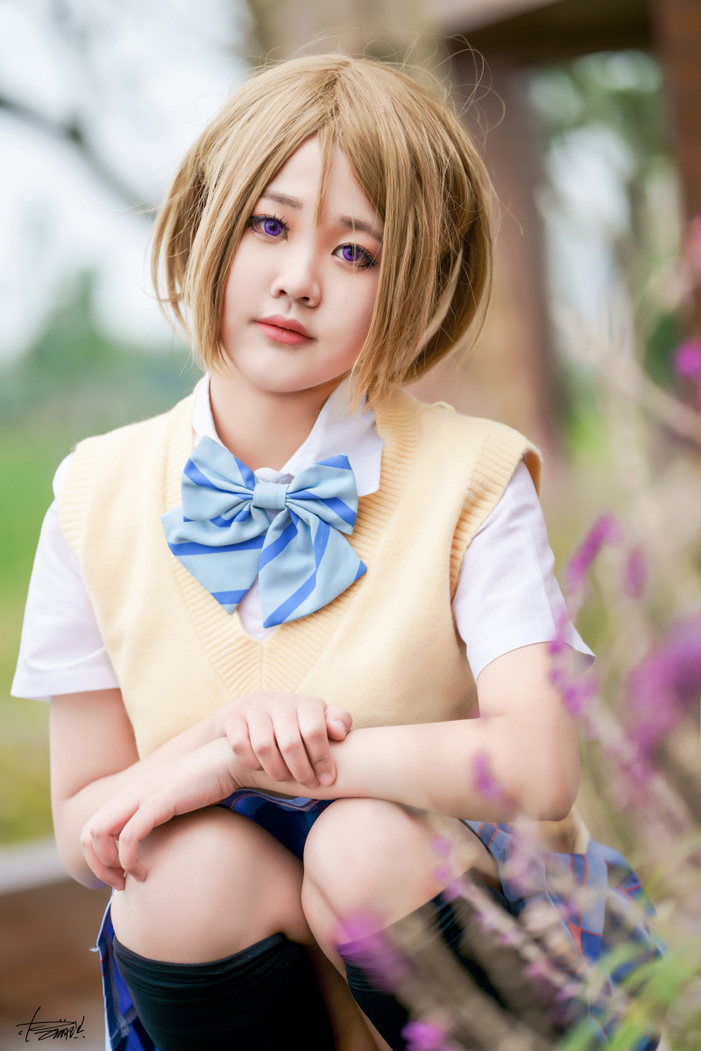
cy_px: 526
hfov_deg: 10.2
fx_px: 3943
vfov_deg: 15.2
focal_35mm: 135
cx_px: 350
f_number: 2.8
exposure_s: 1/200
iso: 100
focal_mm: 135
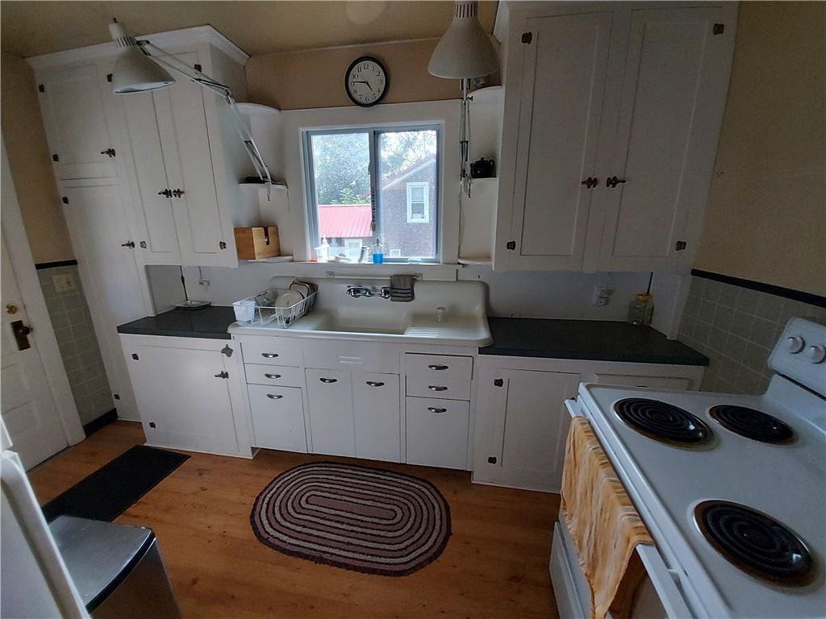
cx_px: 413
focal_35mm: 13
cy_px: 310
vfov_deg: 89.9
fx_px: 310
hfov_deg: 106.2
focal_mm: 1.74
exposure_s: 1/60
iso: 125
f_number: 2.2
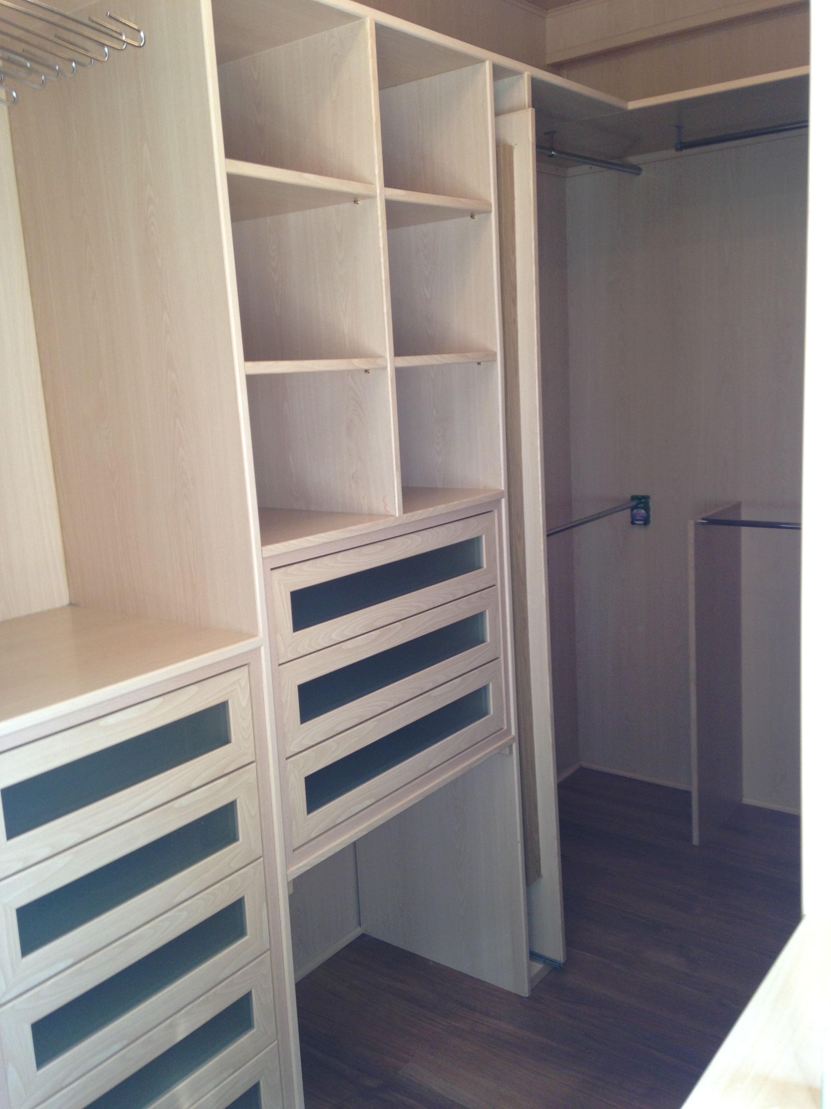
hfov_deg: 42.9
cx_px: 416
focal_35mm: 33
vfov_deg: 55.4
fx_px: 1056
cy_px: 554
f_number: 2.4
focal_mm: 4.12
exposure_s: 1/30
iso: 50
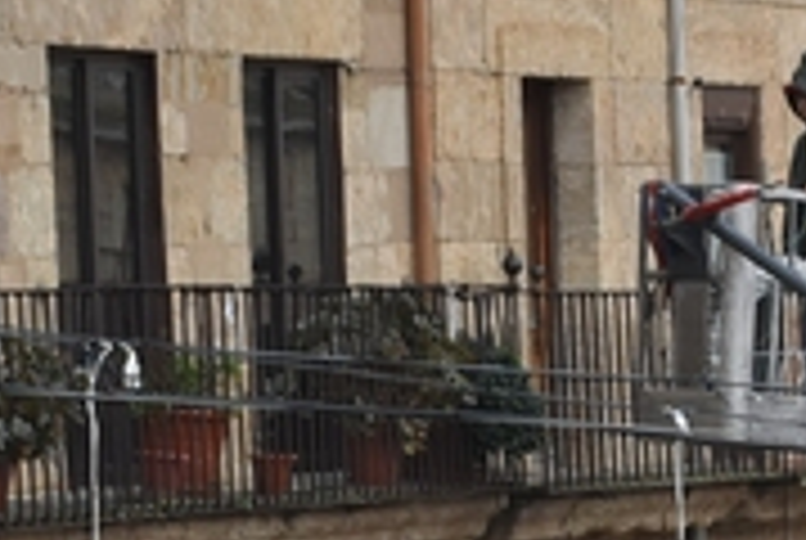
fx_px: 8118
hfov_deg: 5.6
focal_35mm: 362
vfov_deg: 3.8
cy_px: 1143
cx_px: 1405
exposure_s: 1/160
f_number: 6.3
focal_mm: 48
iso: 400
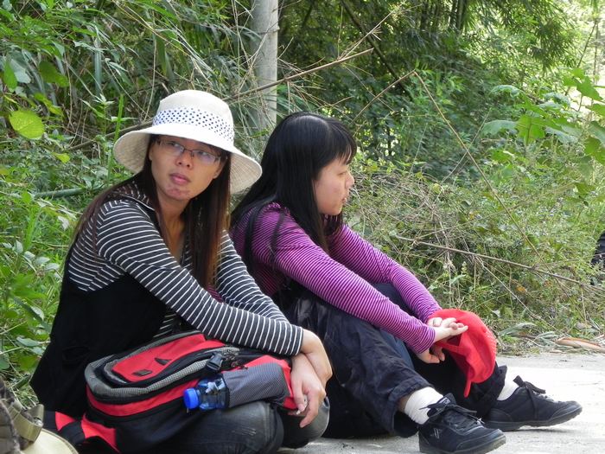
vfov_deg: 10.3
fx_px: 2517
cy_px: 227
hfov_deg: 13.7
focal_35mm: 144
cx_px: 302
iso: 287
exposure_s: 1/125
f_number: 4.5
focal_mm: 25.7
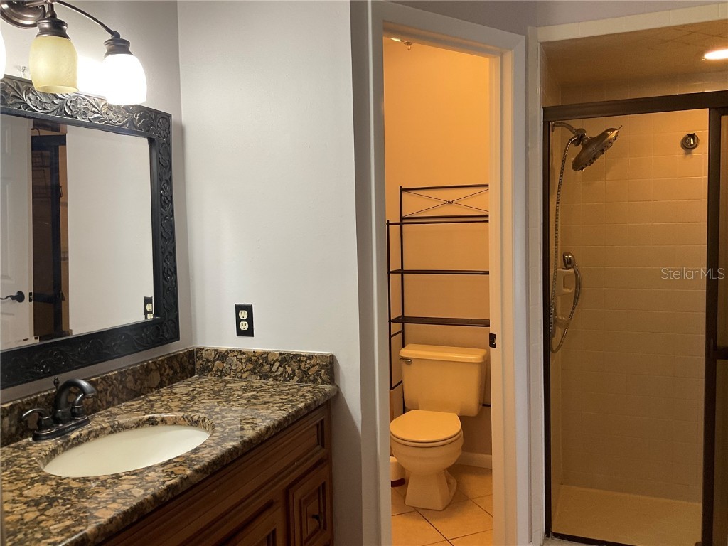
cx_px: 364
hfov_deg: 61.7
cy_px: 273
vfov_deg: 48.2
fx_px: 610
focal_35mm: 29
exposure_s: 1/60
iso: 80
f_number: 1.8
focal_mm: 3
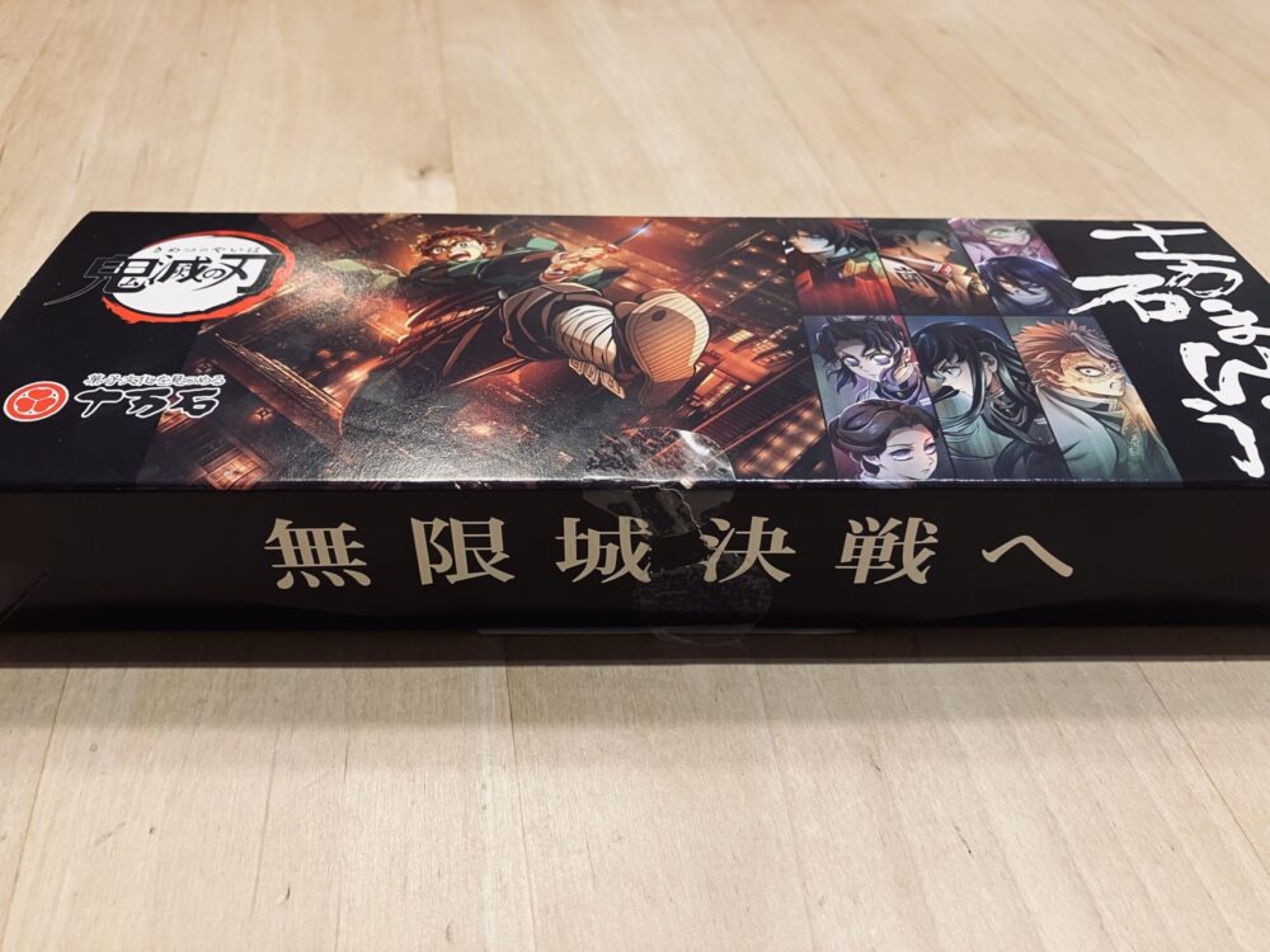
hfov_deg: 63.4
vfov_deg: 49.7
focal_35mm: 28
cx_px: 635
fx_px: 1027
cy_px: 476
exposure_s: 1/50
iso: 125
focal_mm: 3.99
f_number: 1.8
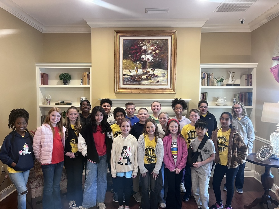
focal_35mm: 26
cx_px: 140
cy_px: 104
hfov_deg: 67.3
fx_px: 210
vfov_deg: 53.1
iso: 320
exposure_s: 1/60
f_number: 1.6
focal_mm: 5.1
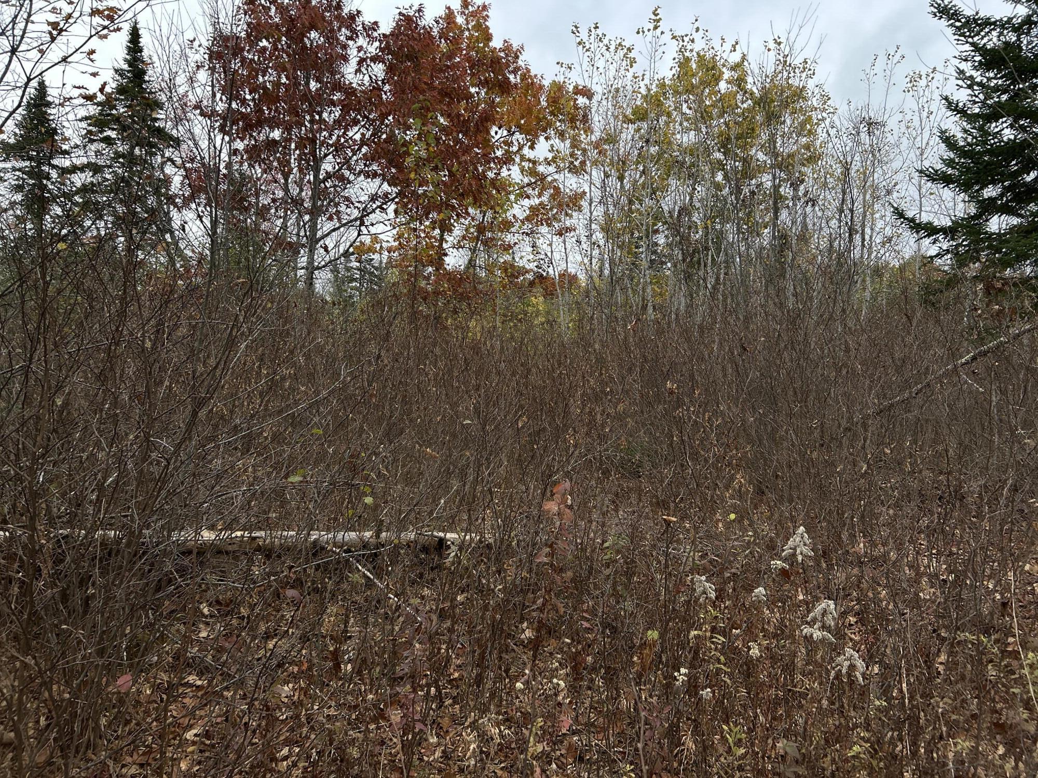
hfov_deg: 67.3
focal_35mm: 26
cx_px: 519
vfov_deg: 53.1
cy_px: 389
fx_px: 780
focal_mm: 5.7
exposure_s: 1/902
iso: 50
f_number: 1.5
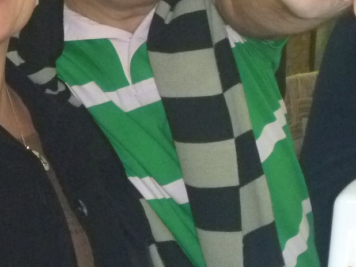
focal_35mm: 116
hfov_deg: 17.0
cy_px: -24
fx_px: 1193
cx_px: 185
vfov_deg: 12.5
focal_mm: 6.3
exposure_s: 1/30
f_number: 3.5
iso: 400
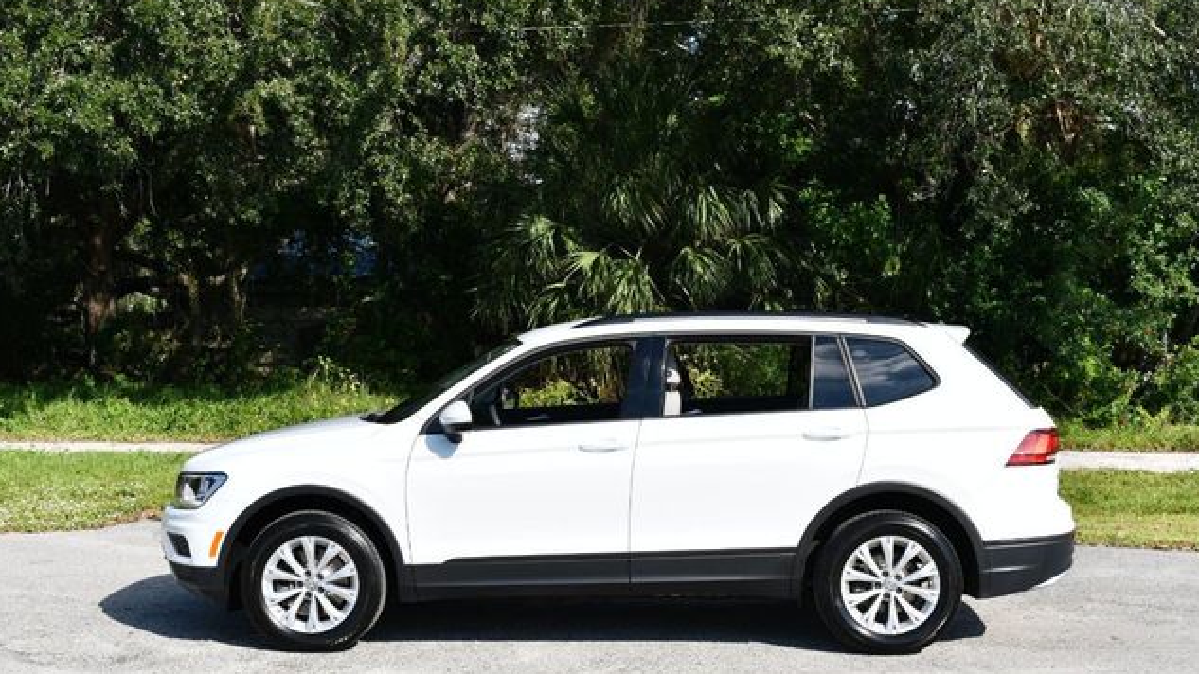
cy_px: 345
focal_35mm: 54
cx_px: 599
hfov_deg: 38.5
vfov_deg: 22.2
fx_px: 1717
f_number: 8
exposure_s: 1/250
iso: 100
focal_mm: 34
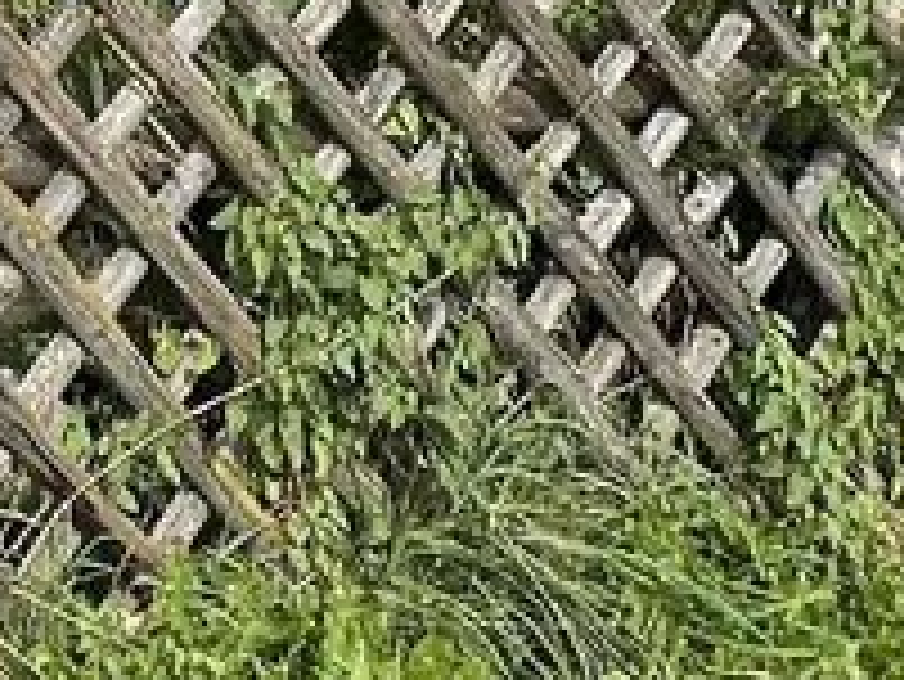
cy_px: -700
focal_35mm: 97
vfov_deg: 13.1
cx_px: -54
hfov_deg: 19.5
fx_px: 2535
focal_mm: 1.57
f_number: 1.8
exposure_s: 1/1155
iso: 32
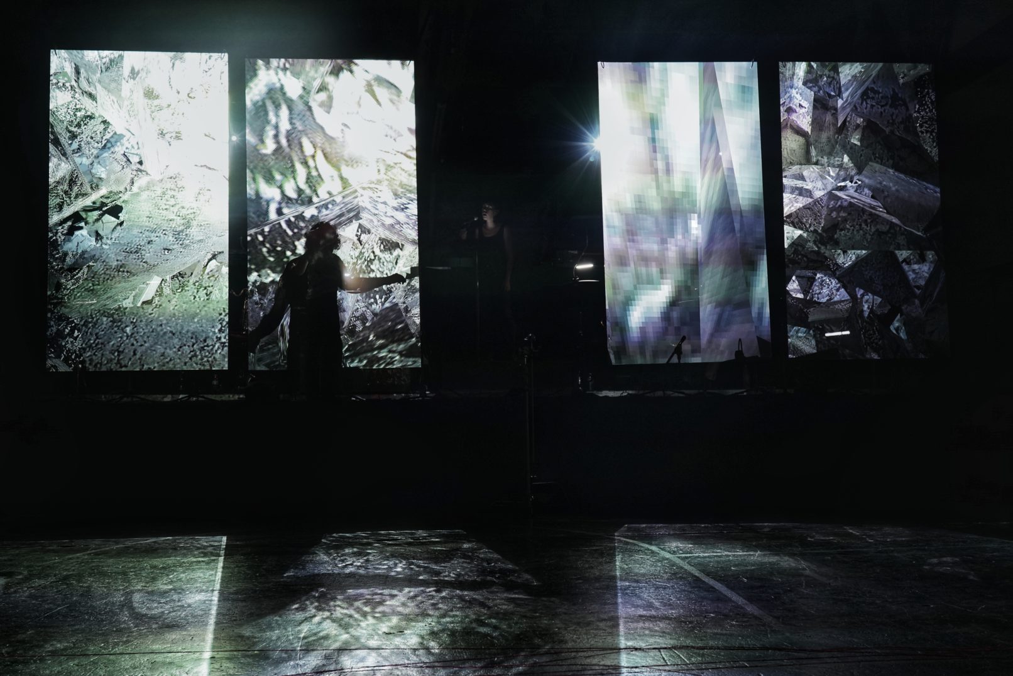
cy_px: 338
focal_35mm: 34
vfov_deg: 38.9
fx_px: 957
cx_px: 506
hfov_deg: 55.8
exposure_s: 1/50
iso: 1600
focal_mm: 34
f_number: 5.6
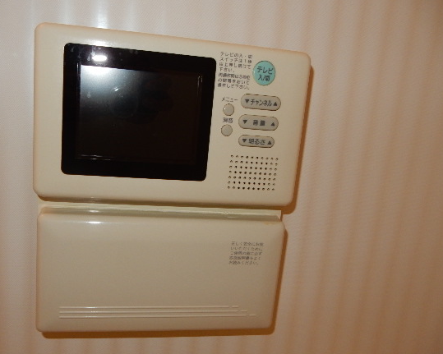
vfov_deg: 50.0
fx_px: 380
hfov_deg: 60.2
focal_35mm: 29
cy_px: 177
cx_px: 189
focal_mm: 4.5
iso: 200
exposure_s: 1/30
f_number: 3.7
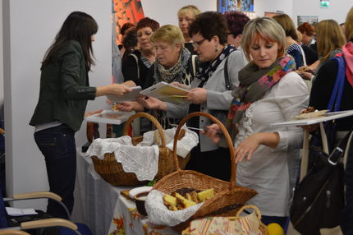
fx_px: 539
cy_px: 81
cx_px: 176
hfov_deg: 36.3
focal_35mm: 55
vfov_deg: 24.5
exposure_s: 1/15
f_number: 4.2
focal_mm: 26
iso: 560
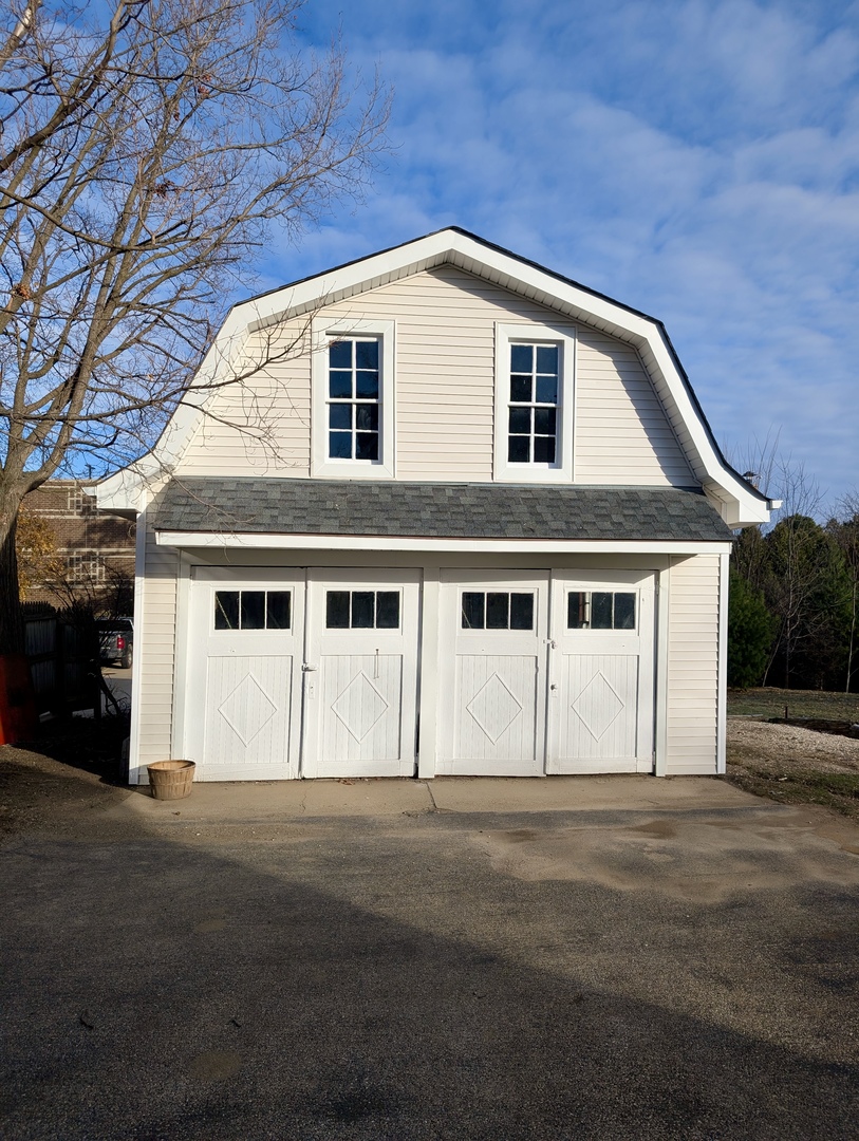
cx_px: 430
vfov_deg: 71.5
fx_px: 792
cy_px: 570
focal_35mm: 24
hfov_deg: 56.9
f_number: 1.68
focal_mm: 6.9
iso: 27
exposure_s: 1/1185
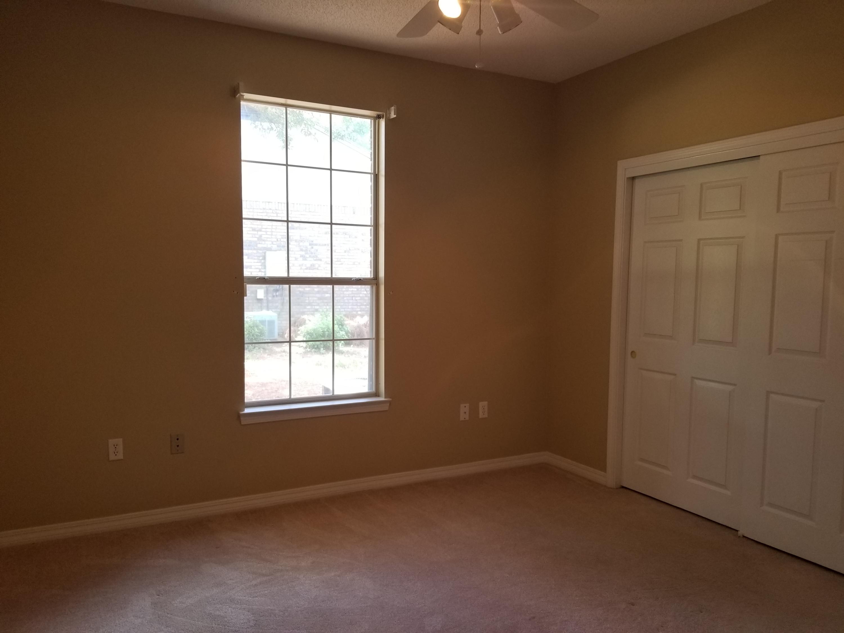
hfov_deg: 67.3
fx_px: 634
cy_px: 316
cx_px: 422
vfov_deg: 53.1
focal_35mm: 26
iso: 100
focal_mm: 4.3
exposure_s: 1/60
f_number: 1.7
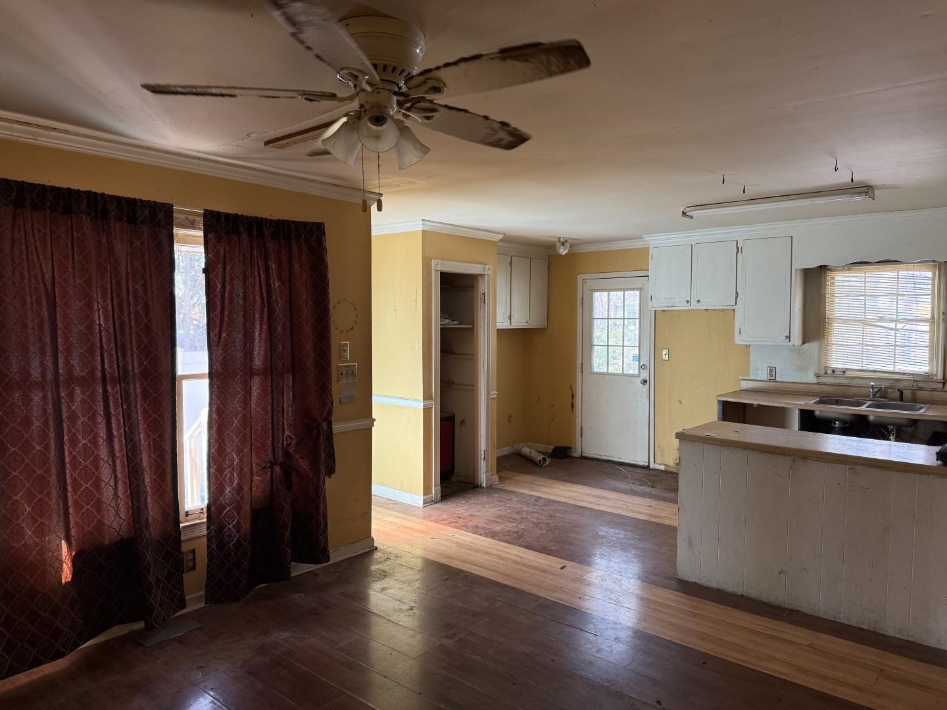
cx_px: 474
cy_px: 355
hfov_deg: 71.6
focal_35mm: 24
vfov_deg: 56.8
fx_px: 657
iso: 200
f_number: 1.78
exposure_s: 1/87
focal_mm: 6.76
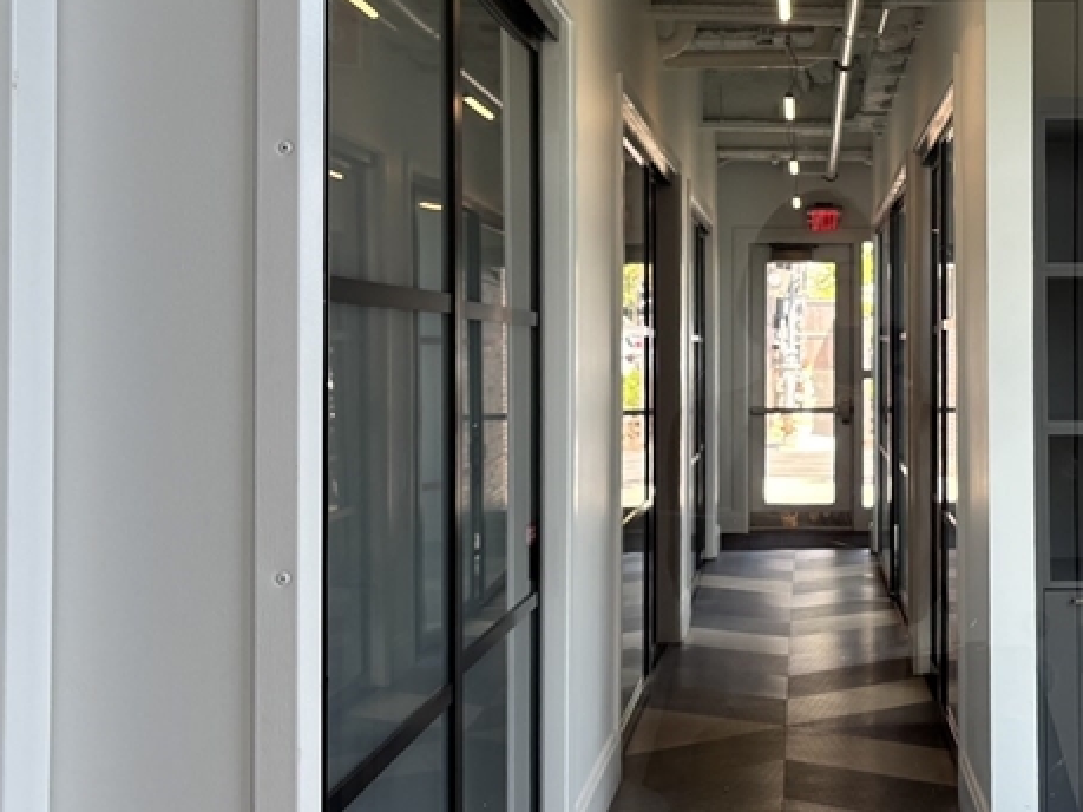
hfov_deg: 32.1
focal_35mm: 58
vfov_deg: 25.1
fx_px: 1814
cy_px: 288
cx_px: 908
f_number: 1.6
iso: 40
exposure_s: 1/167
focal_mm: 5.96
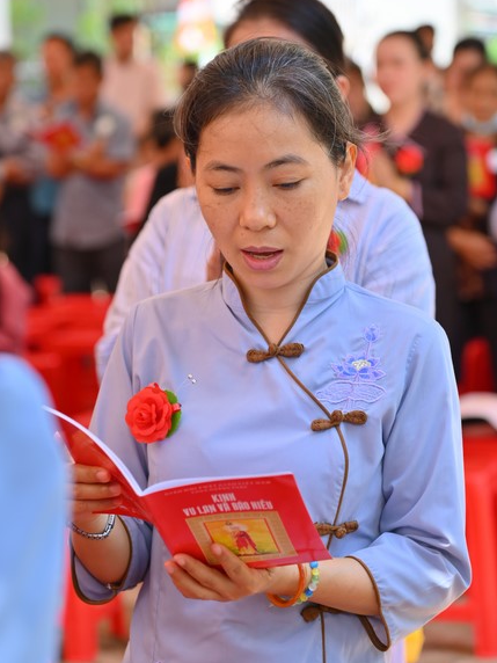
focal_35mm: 131
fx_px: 2508
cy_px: 323
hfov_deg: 11.3
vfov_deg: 15.1
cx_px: 248
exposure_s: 1/100
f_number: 5
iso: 100
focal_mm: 120
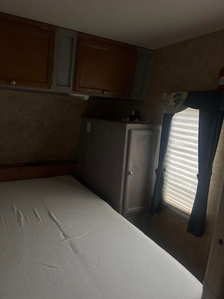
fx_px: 224
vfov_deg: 67.3
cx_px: 112
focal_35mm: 26
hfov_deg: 53.1
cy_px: 150
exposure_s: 1/30
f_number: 1.6
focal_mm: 5.96
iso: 640
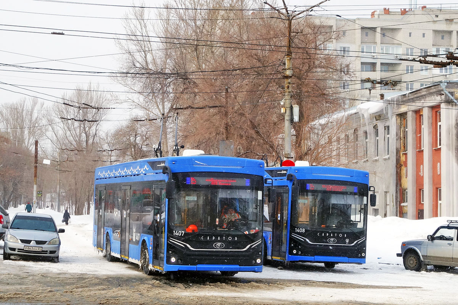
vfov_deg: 29.9
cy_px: 152
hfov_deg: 43.6
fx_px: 572
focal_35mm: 45
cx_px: 229
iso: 125
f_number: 7.1
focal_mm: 16.78
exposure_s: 1/500
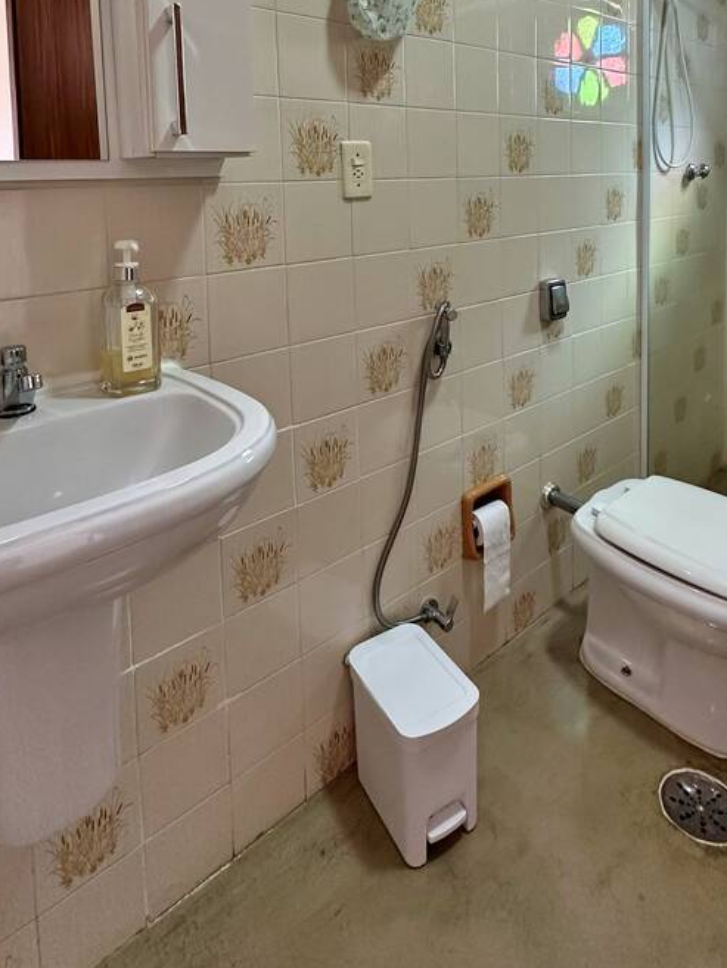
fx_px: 644
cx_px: 414
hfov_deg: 58.7
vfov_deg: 68.2
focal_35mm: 23
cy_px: 221
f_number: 2.2
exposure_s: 1/120
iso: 250
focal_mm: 2.22
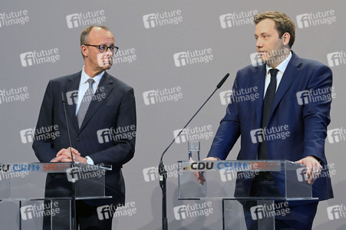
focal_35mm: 180
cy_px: 115
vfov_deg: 7.6
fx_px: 1729
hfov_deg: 11.4
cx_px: 173
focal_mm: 180
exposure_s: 1/640
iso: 12800
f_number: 8
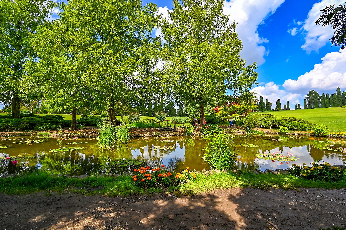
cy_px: 115
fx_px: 149
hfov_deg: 98.6
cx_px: 173
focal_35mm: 16
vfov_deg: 75.4
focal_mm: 15.5
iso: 640
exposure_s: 1/500
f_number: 13
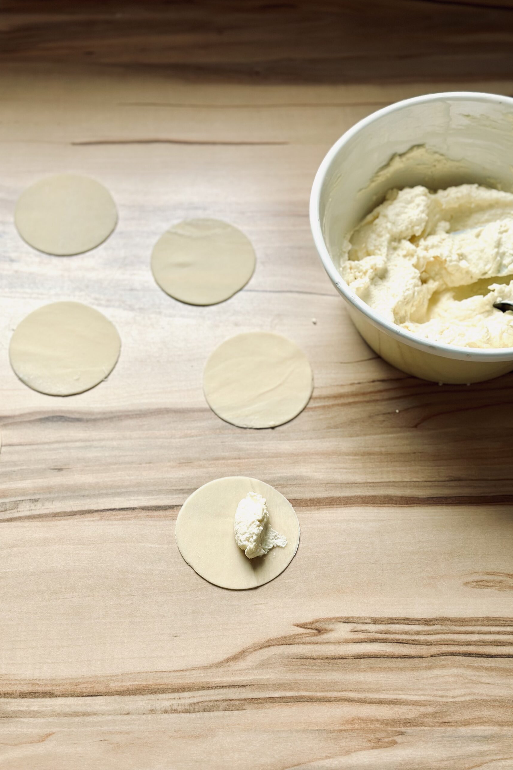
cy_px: 385
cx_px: 230
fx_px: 1069
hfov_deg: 27.0
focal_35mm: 50
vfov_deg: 39.6
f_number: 1.78
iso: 80
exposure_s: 1/206
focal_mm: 6.86
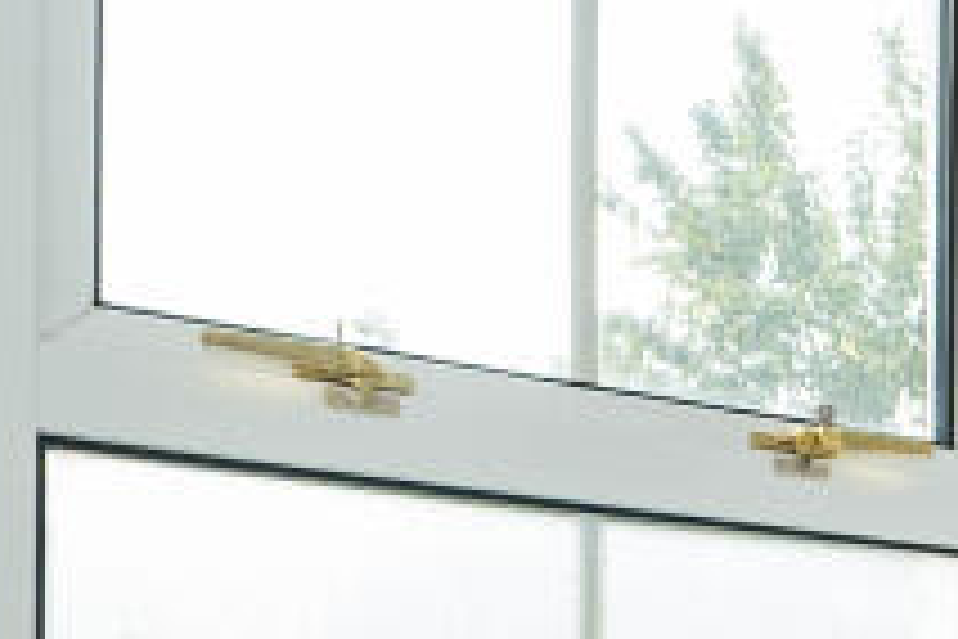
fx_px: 1916
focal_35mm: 72
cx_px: 1876
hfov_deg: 18.8
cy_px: 880
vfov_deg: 17.5
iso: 250
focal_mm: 10
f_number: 7.1
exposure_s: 1/50
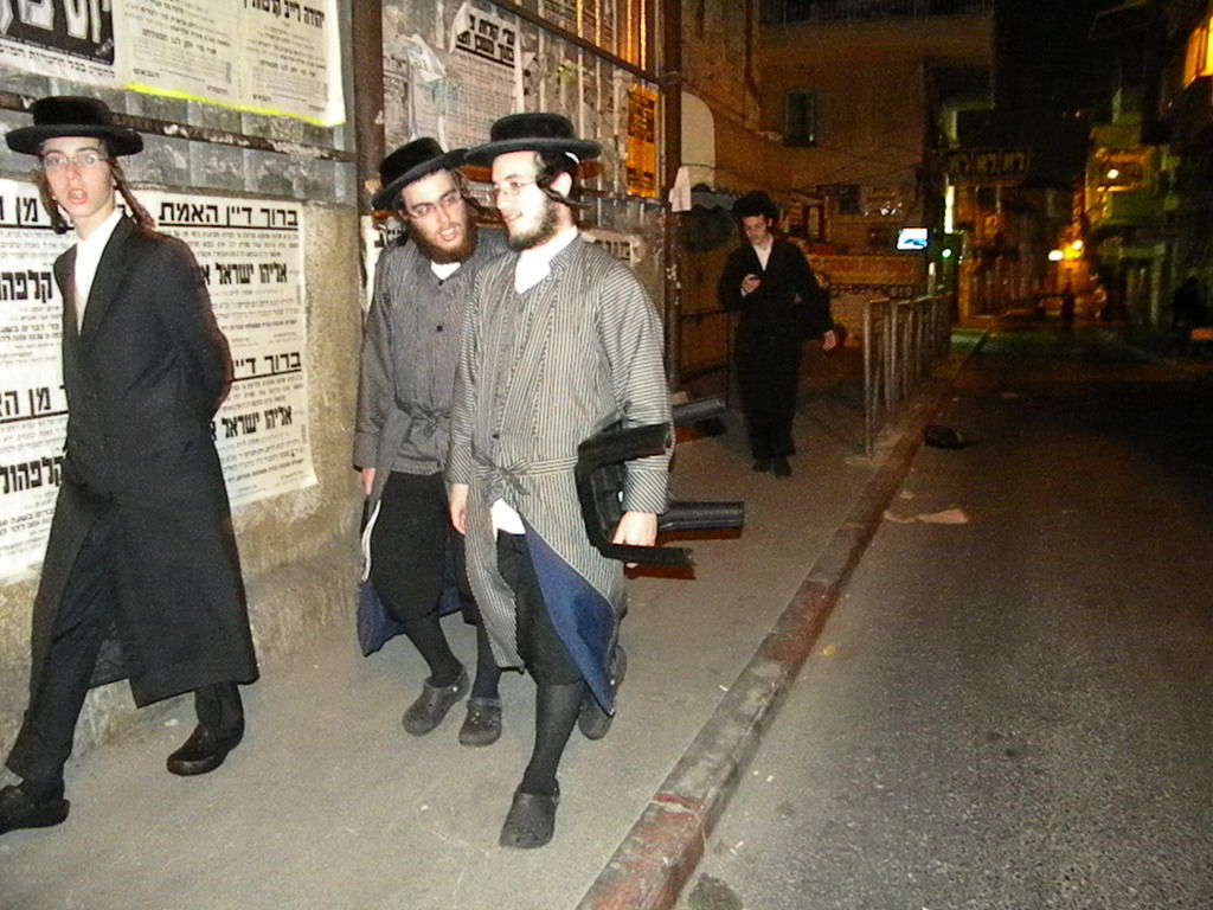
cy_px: 455
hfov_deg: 63.4
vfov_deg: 49.7
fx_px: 981
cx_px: 606
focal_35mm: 28
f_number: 3.5
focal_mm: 5
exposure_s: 1/26
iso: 3200
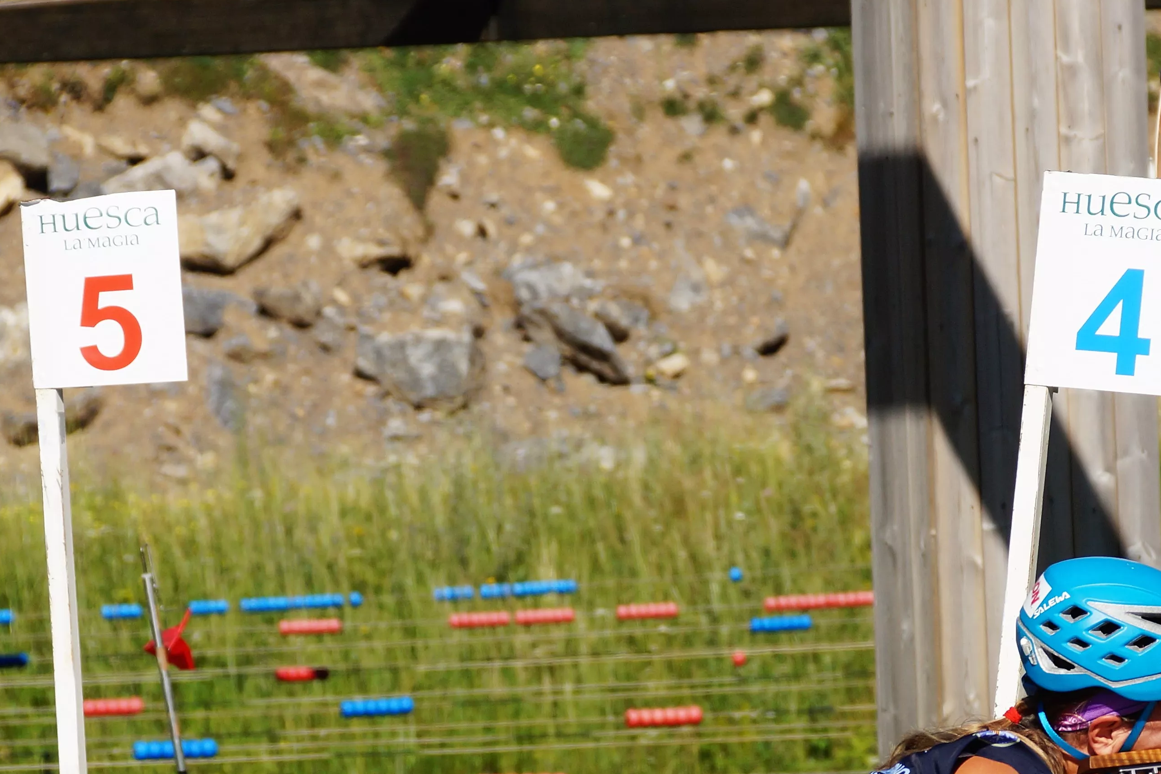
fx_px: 13868
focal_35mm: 430
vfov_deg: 3.2
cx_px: 867
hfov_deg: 4.8
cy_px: 744
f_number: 9
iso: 100
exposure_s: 1/320
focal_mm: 135
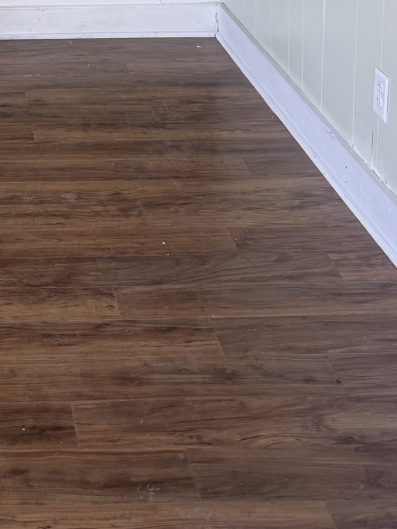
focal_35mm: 68
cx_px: -42
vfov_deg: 24.1
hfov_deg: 20.6
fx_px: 1040
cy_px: -200
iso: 80
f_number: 1.78
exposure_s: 1/121
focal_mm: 6.76
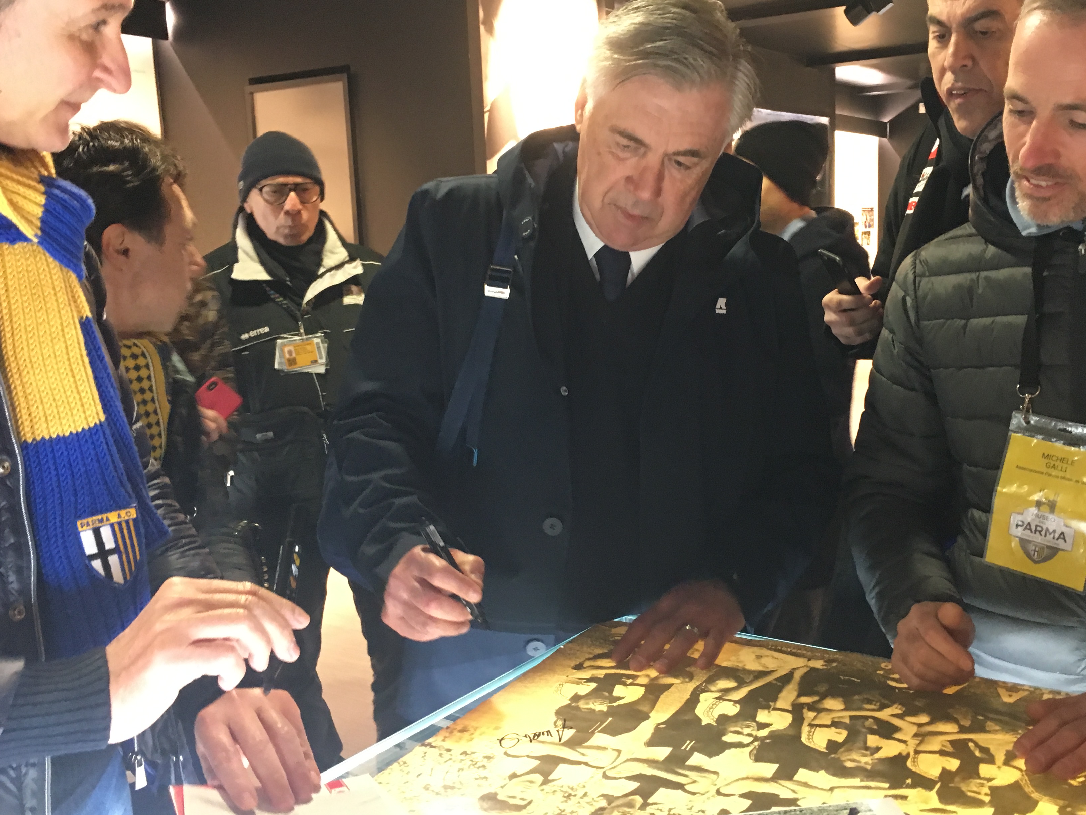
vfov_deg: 39.7
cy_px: 404
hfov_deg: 51.1
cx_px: 635
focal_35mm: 36
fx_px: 1129
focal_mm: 4.15
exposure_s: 1/20
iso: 200
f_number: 2.2
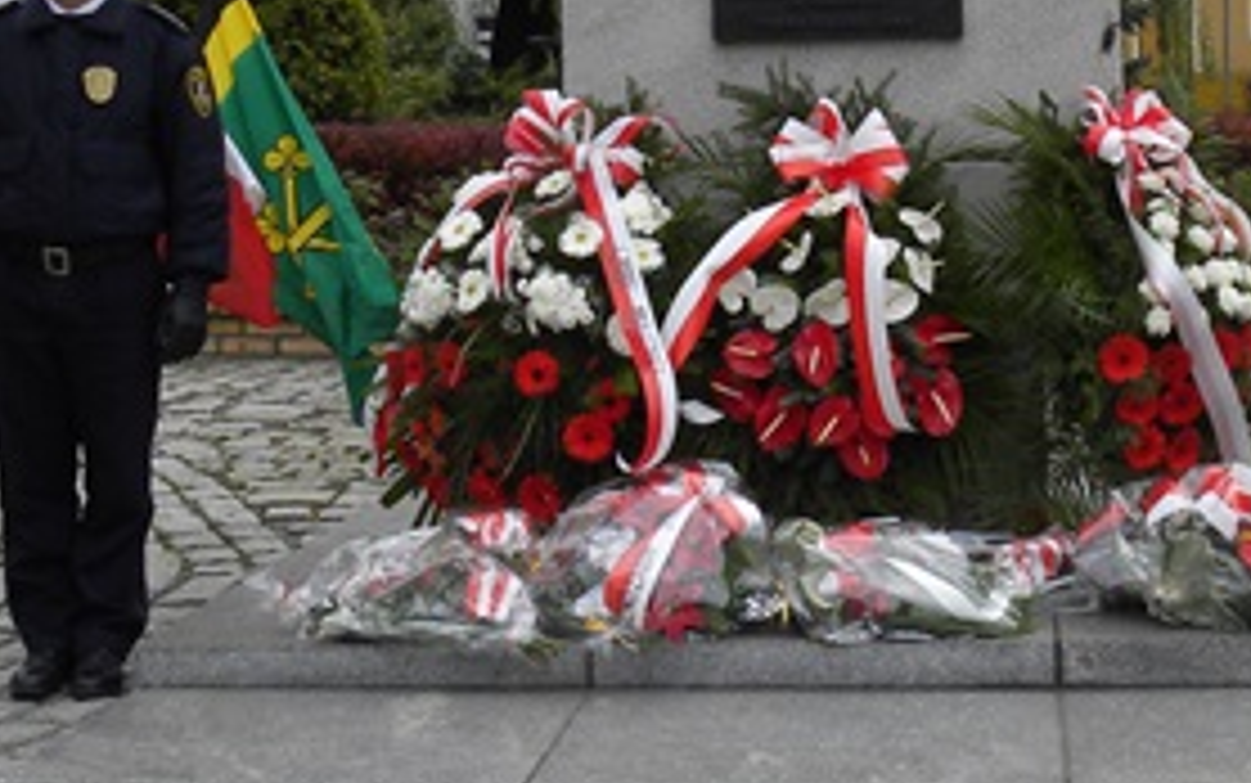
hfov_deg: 21.1
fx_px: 3343
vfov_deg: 13.2
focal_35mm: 98
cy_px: -34
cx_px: 810
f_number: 3.5
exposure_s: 1/140
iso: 64
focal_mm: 5.9
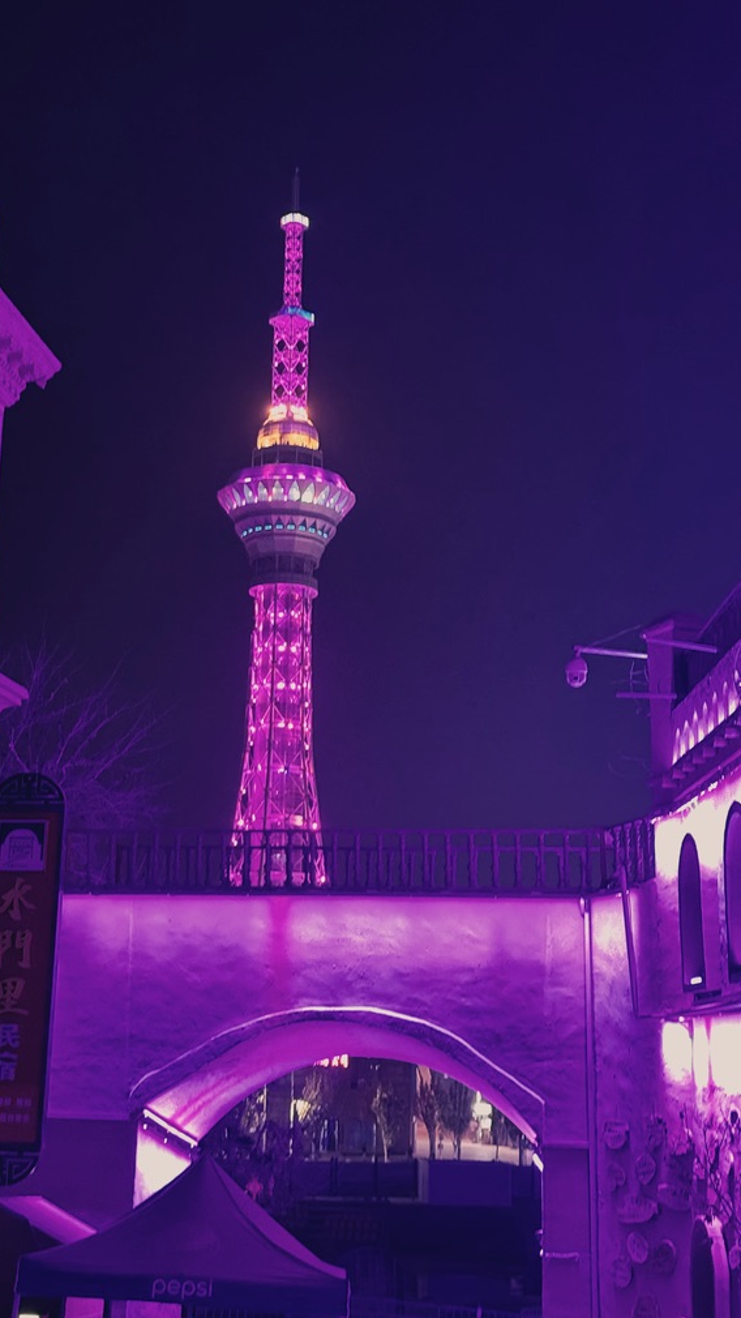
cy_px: 655
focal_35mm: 53
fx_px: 1852
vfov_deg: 39.2
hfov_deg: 22.6
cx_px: 279
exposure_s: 1/15
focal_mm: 6.76
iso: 1250
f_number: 1.78
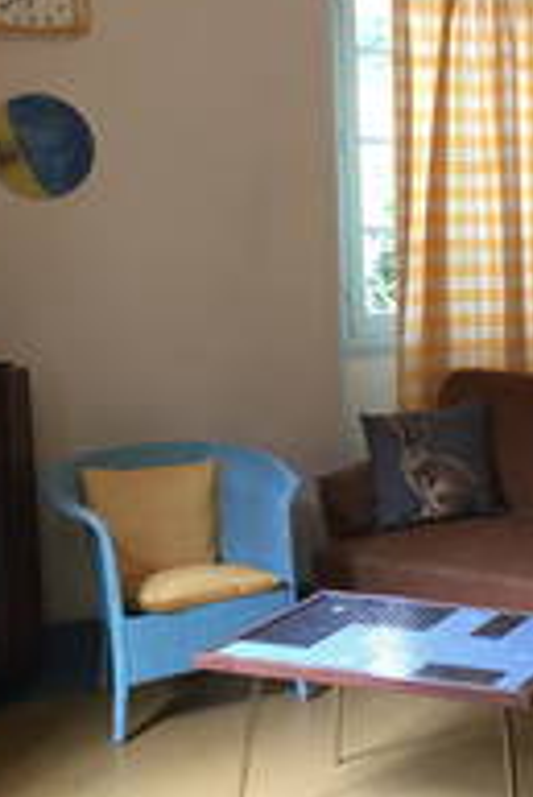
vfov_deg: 33.3
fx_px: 1330
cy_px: 334
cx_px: 554
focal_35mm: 60
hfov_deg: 21.7
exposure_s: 1/33
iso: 125
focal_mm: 3.3
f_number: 2.4
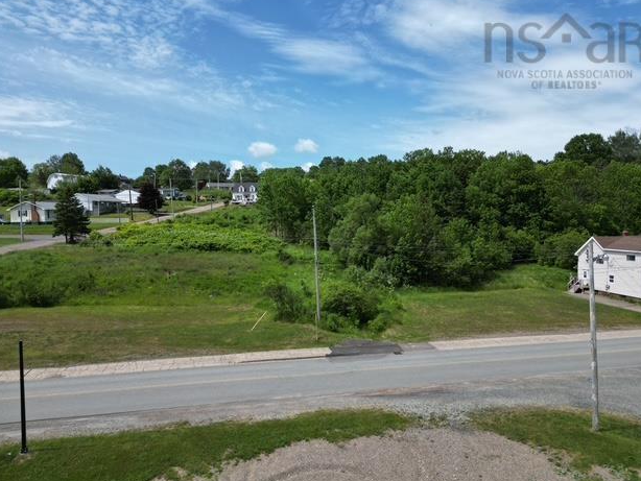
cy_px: 237
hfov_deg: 69.4
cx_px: 328
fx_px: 463
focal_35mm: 25
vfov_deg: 54.9
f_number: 1.7
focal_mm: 6.72
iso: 100
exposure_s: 1/3200
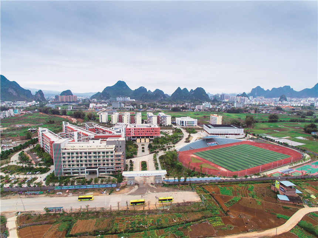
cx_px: 159
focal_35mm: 20
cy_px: 119
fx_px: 184
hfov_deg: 81.8
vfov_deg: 65.9
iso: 100
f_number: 2.8
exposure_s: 1/350
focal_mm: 3.61
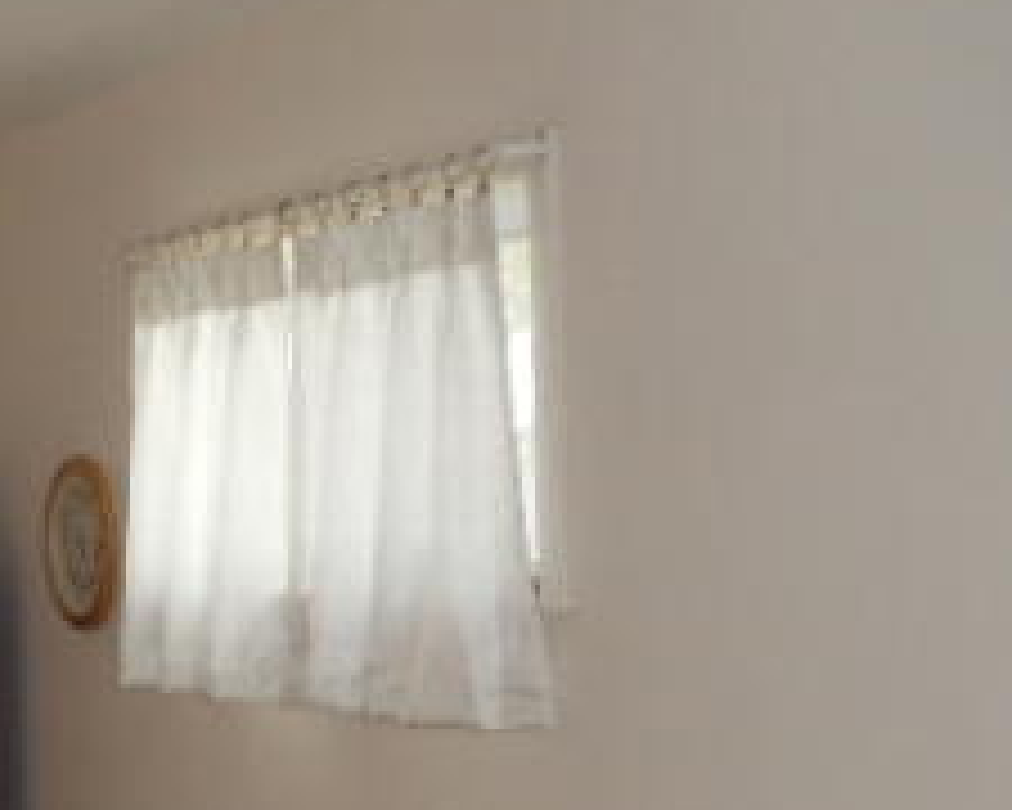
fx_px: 3654
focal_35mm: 122
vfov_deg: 12.6
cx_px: -369
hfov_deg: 14.9
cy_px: 693
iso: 200
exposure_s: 1/30
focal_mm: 6
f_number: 3.5
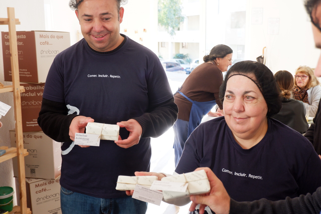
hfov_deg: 47.4
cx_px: 160
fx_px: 366
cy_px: 107
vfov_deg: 32.6
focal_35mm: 41
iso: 640
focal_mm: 27.1
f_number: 4.4
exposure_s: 1/58
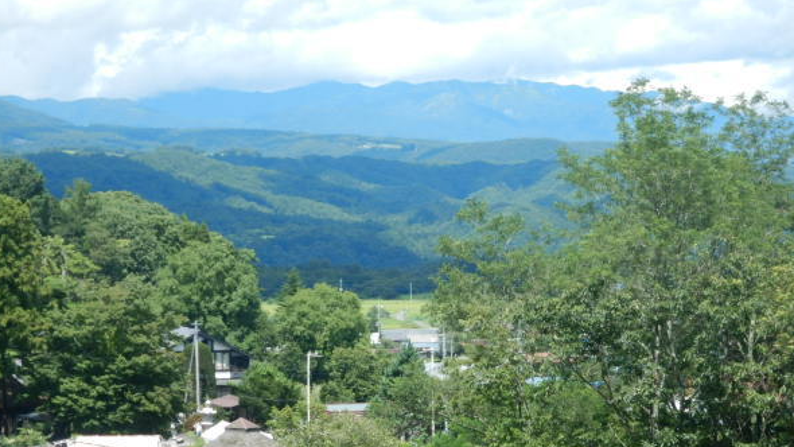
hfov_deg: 16.5
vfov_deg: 9.3
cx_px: 417
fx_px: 2737
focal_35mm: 130
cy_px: 256
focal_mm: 19.7
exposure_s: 1/1250
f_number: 4.8
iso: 400
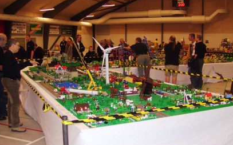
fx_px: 267
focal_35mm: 42
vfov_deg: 30.5
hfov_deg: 47.2
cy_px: 75
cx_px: 120
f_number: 2.7
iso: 200
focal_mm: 6
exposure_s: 1/60
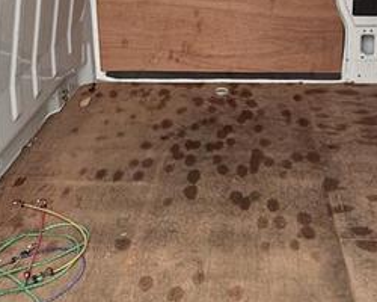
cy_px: -8
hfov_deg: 38.0
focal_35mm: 49
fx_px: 547
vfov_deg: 28.7
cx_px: 211
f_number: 2.2
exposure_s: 1/60
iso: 400
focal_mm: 2.22
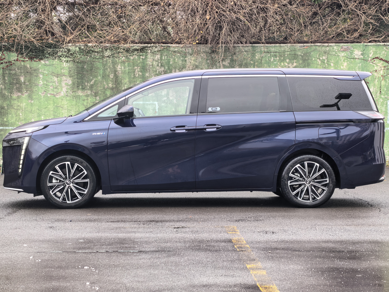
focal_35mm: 79
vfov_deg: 18.7
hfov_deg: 24.7
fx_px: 888
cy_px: 147
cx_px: 192
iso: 50
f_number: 2
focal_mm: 6.98
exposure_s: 1/125
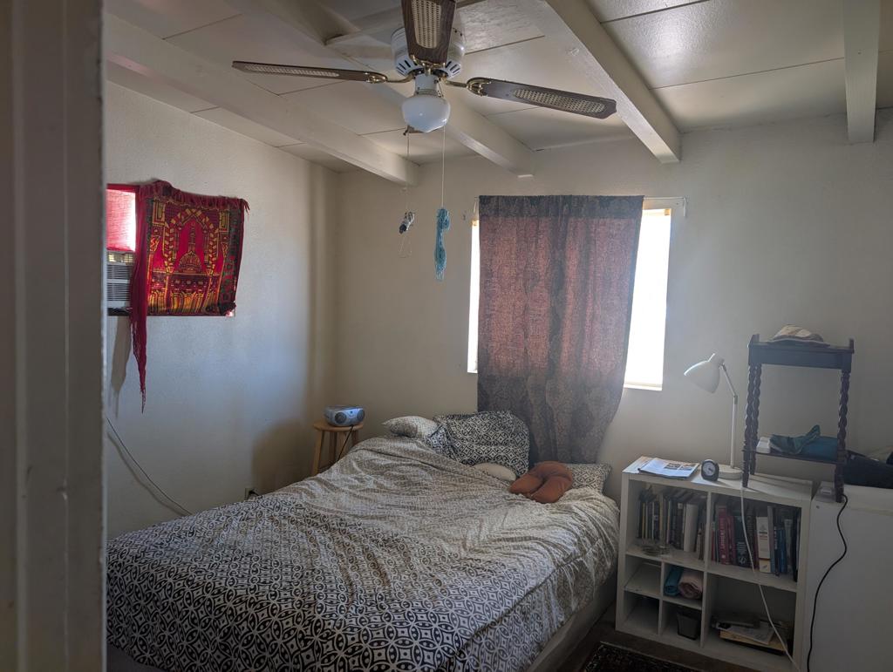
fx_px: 620
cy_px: 336
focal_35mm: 24
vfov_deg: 56.9
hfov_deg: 71.5
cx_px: 446
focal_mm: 6.9
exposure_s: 1/26.2
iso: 57
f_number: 1.68
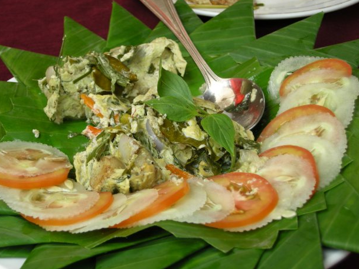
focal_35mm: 79
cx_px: 177
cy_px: 128
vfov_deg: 18.7
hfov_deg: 24.7
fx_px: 819
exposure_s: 1/65.2
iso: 64
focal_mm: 15.7
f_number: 3.9
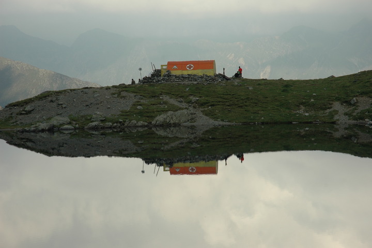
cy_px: 124
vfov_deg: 13.0
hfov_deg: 19.5
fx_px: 1084
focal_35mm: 105
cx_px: 186
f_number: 9
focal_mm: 70
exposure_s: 1/320
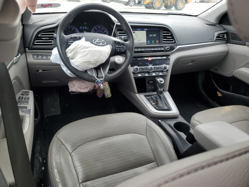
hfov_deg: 67.3
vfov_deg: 53.1
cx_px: 124
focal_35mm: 26
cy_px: 94
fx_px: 187
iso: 50
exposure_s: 1/179
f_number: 1.5
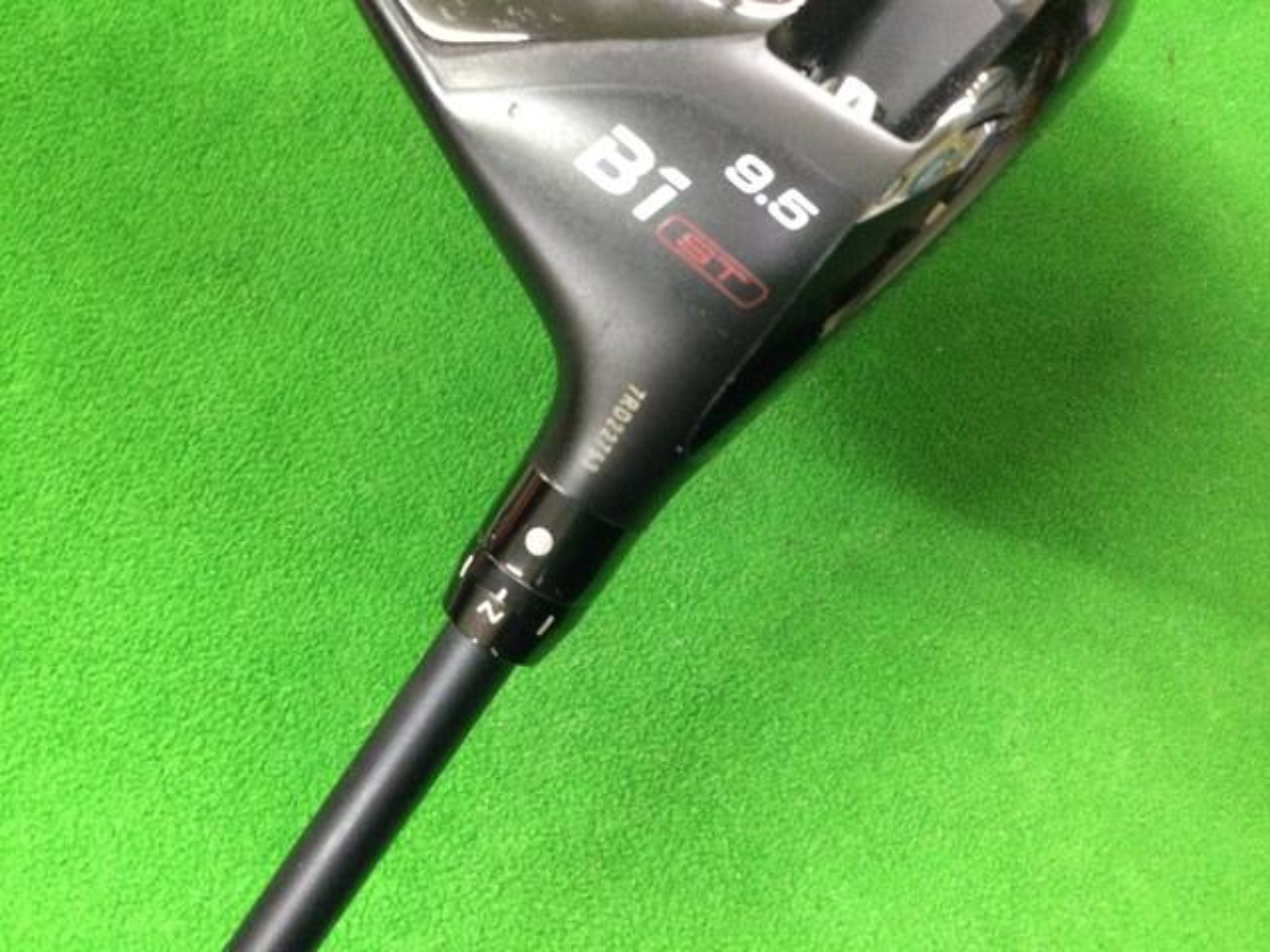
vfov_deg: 45.4
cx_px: 635
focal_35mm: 31
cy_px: 476
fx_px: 1137
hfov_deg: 58.4
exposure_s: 1/20
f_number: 2.4
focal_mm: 3.3
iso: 200
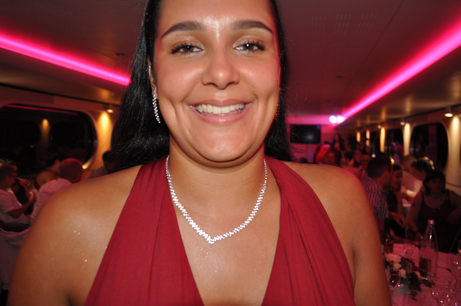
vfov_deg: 47.8
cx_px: 230
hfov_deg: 67.4
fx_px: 345
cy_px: 153
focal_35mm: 27
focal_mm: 18
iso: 560
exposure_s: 1/60
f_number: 3.5
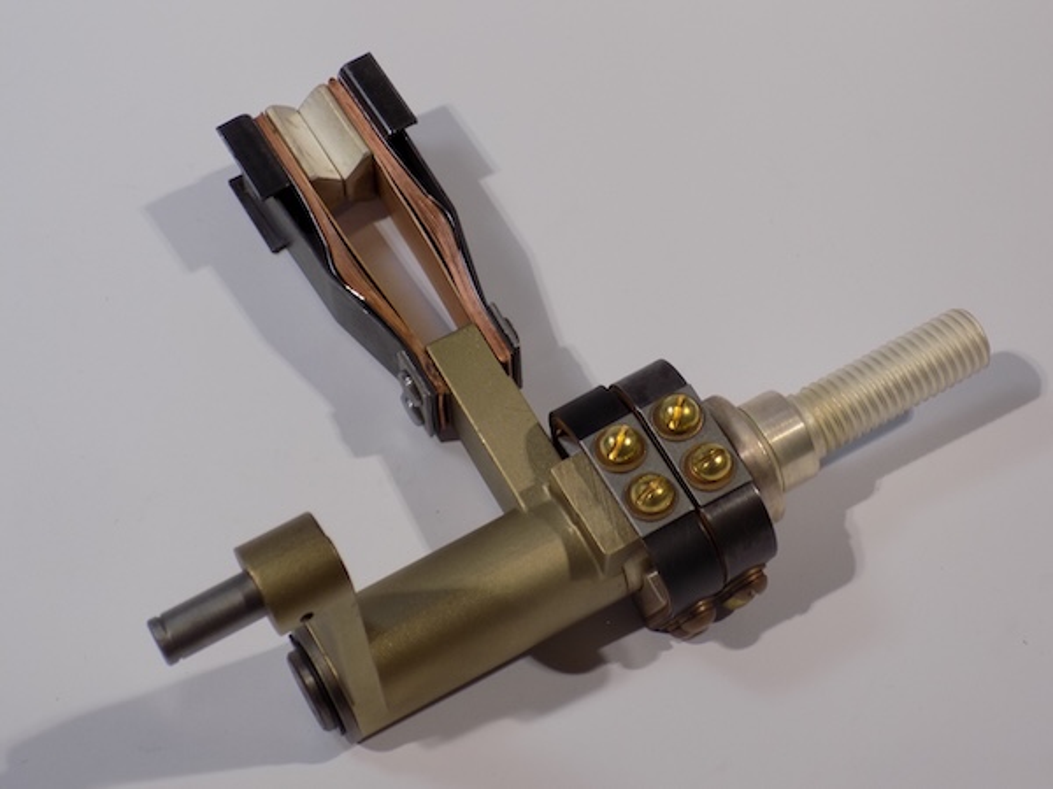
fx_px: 2129
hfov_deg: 27.8
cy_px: 394
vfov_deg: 21.0
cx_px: 526
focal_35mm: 70
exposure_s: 1/30
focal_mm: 12.5
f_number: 4.2
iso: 80
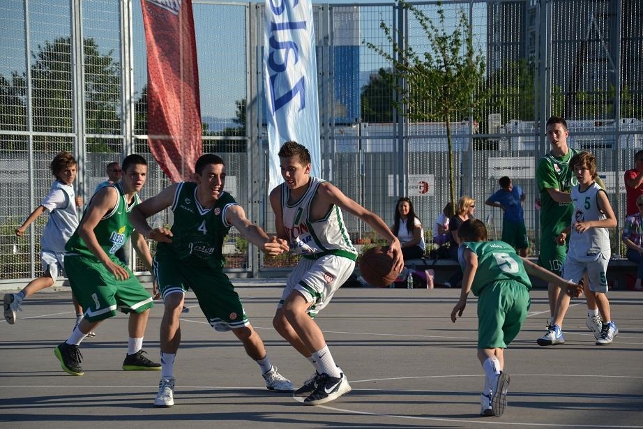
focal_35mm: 138
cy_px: 214
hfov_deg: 14.9
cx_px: 322
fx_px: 2465
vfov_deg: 9.9
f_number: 5.6
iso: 125
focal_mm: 92
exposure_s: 1/500
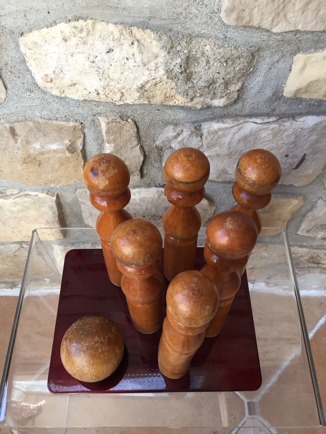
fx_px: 364
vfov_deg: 61.7
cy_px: 217
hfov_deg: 48.2
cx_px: 163
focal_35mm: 29
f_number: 2.2
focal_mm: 4.15
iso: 50
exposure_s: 1/33
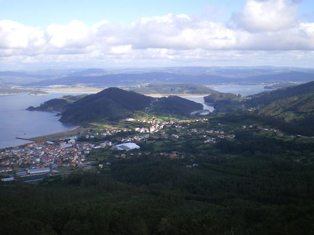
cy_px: 118
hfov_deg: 49.0
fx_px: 345
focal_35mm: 38
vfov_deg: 37.7
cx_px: 157
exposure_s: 1/160
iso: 64
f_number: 4.6
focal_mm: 6.3
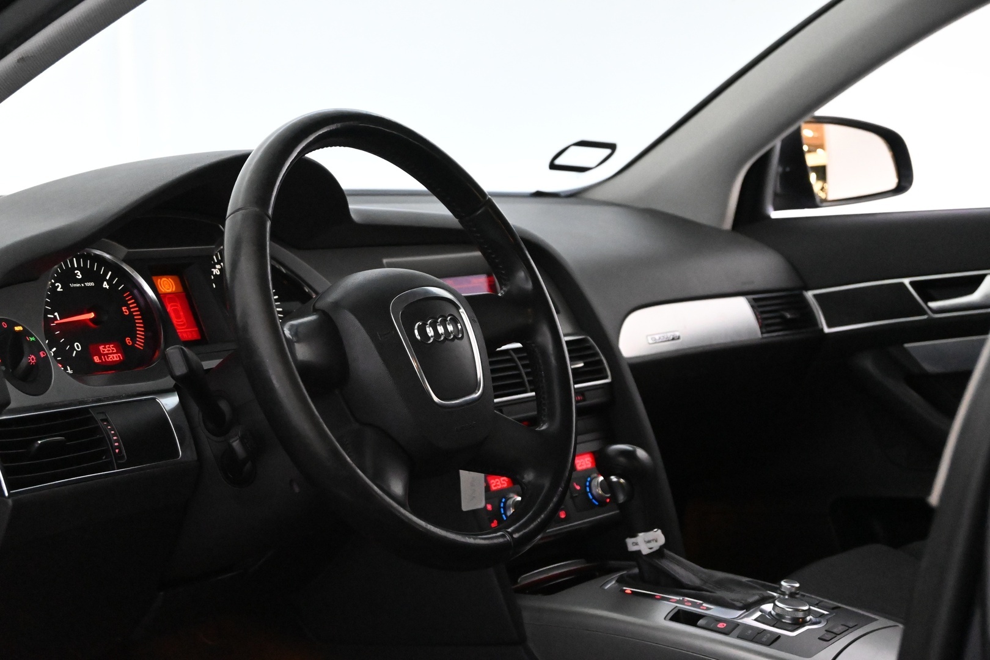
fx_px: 1691
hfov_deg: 32.6
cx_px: 495
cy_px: 330
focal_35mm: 62
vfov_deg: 22.1
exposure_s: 1/60
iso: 10000
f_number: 5.6
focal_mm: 41
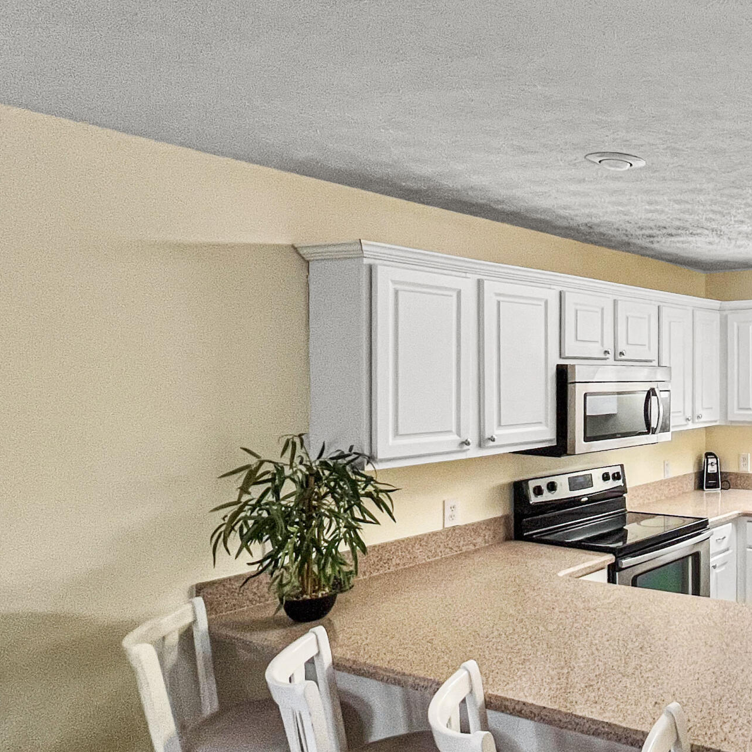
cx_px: 826
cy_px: 412
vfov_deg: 59.0
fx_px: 664
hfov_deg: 44.9
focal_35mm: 27
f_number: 1.8
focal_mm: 1.57
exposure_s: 1/120
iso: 160
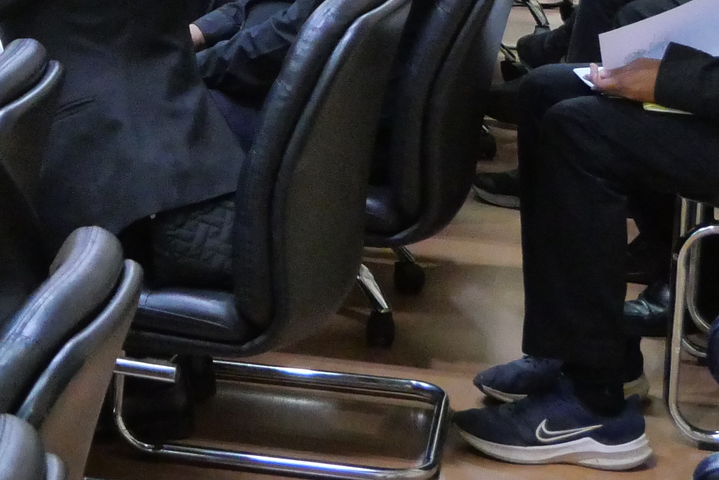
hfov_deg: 14.8
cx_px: -255
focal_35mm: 131
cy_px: -142
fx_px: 2618
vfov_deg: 10.3
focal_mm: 18
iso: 3200
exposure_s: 1/30
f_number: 5
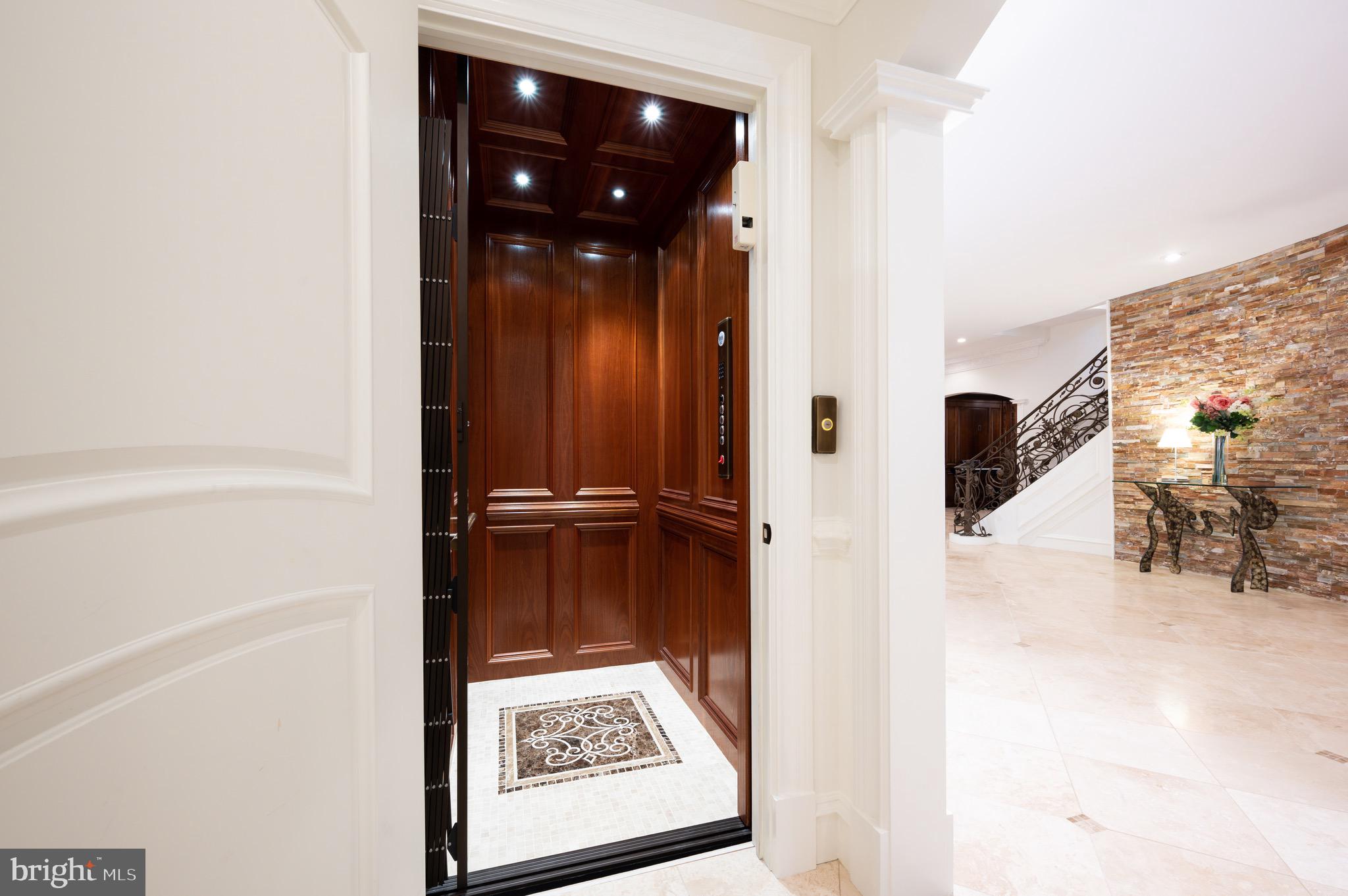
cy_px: 448
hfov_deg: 104.3
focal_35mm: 14
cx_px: 674
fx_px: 524
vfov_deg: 81.1
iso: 200
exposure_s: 1.6
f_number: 10
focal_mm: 14
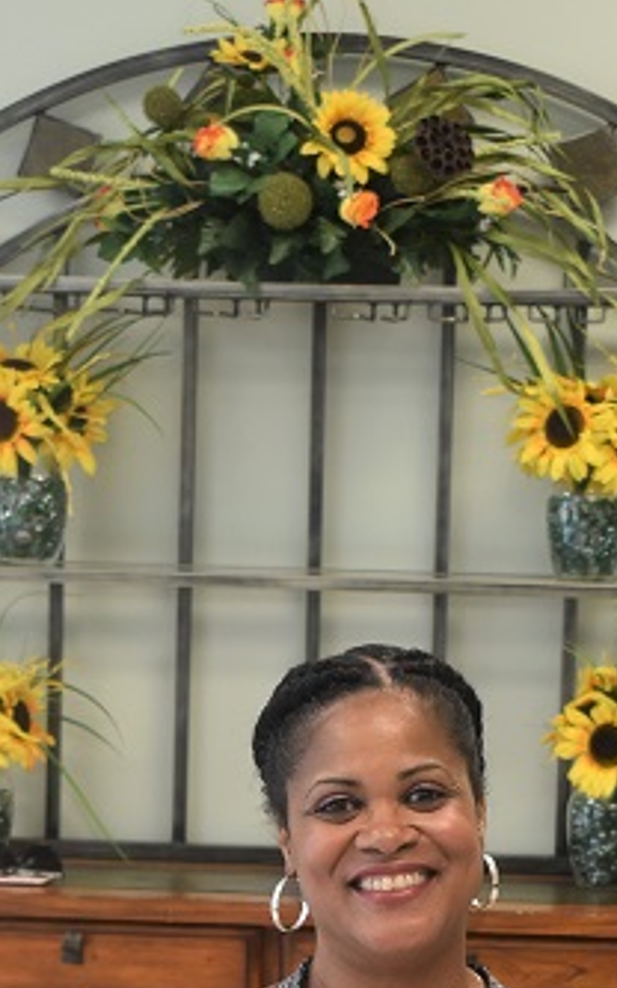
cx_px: 403
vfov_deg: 15.7
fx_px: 3526
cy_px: 961
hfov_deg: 10.0
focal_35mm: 131
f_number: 4.8
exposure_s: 1/60
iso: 400
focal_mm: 38
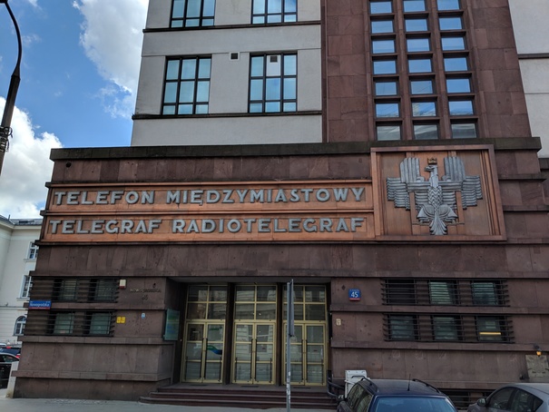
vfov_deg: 51.4
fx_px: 428
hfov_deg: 65.3
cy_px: 206
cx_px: 274
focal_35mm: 27
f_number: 1.8
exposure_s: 1/2128
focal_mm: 4.44
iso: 52
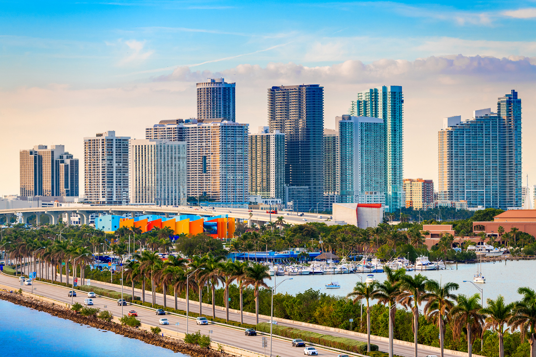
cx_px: 268
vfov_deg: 8.3
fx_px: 2456
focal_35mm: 165
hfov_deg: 12.5
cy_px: 178
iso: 320
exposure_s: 1/800
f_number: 6.3
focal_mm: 165
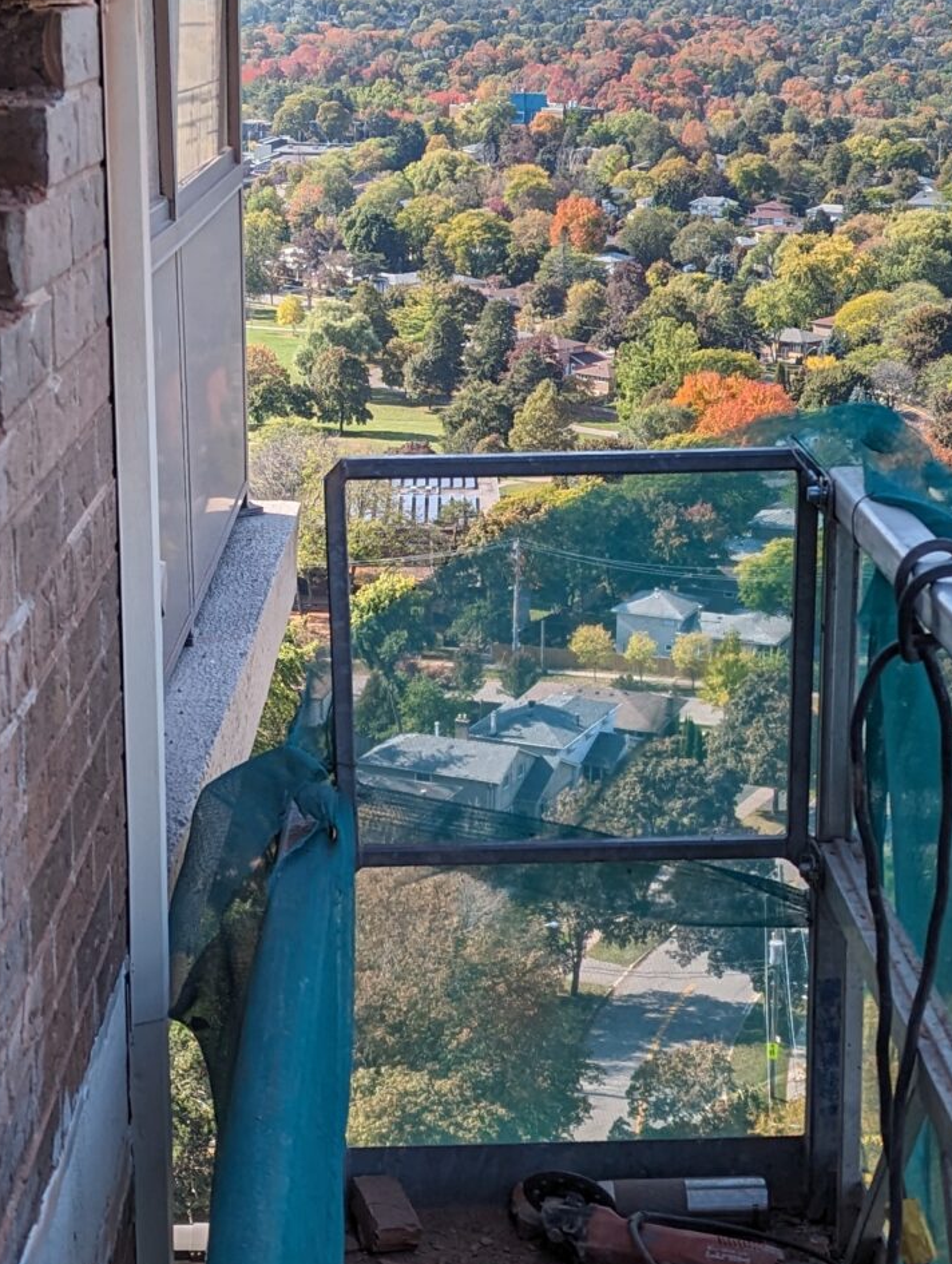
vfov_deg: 29.7
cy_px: 792
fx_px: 2377
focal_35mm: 65
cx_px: 525
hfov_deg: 22.6
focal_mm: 6.81
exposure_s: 1/1414
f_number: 1.85
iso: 42
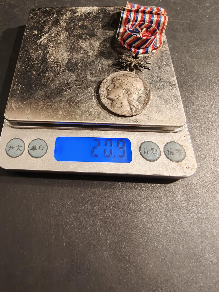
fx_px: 194
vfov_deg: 73.9
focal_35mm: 23
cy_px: 146
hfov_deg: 58.9
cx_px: 110
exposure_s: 1/50
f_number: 2
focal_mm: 2.32
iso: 200
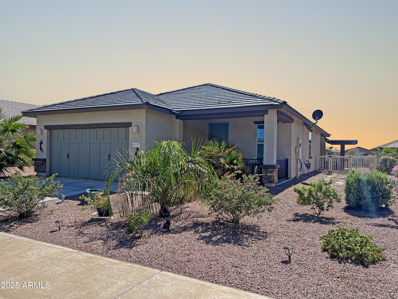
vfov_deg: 53.1
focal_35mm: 26
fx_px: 299
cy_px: 150
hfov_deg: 67.3
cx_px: 199
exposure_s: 1/4831
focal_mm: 5.7
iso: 50
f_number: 1.5
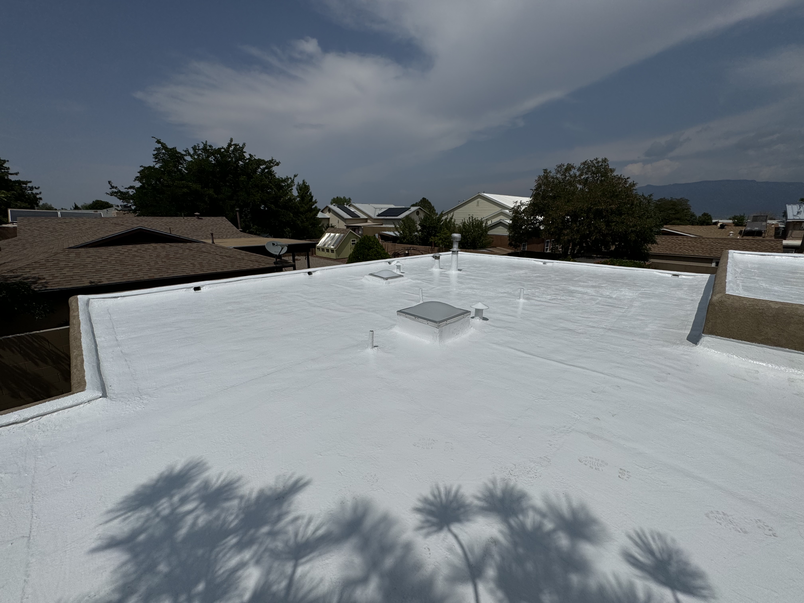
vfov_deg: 85.7
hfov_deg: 102.1
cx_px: 402
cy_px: 302
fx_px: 325
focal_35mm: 14
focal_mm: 2.22
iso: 40
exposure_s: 1/10204
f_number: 2.2
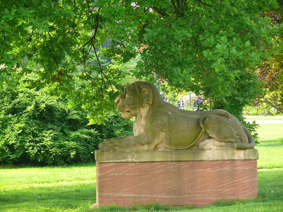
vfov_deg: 10.3
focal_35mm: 144
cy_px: 106
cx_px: 142
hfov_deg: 13.7
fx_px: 1177
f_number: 3.6
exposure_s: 1/40
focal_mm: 30.5
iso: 100
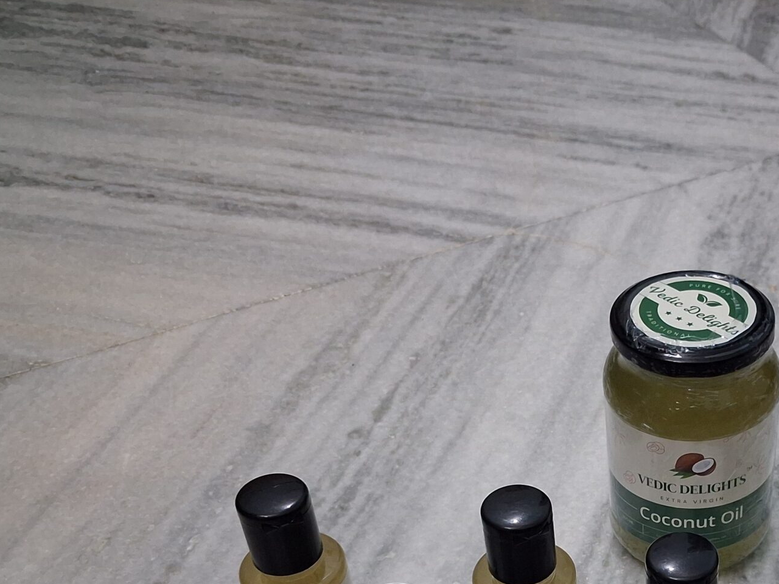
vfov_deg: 25.7
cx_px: 660
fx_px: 1215
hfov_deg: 34.1
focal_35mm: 54
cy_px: 576
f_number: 1.8
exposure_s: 1/33
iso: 400
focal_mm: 4
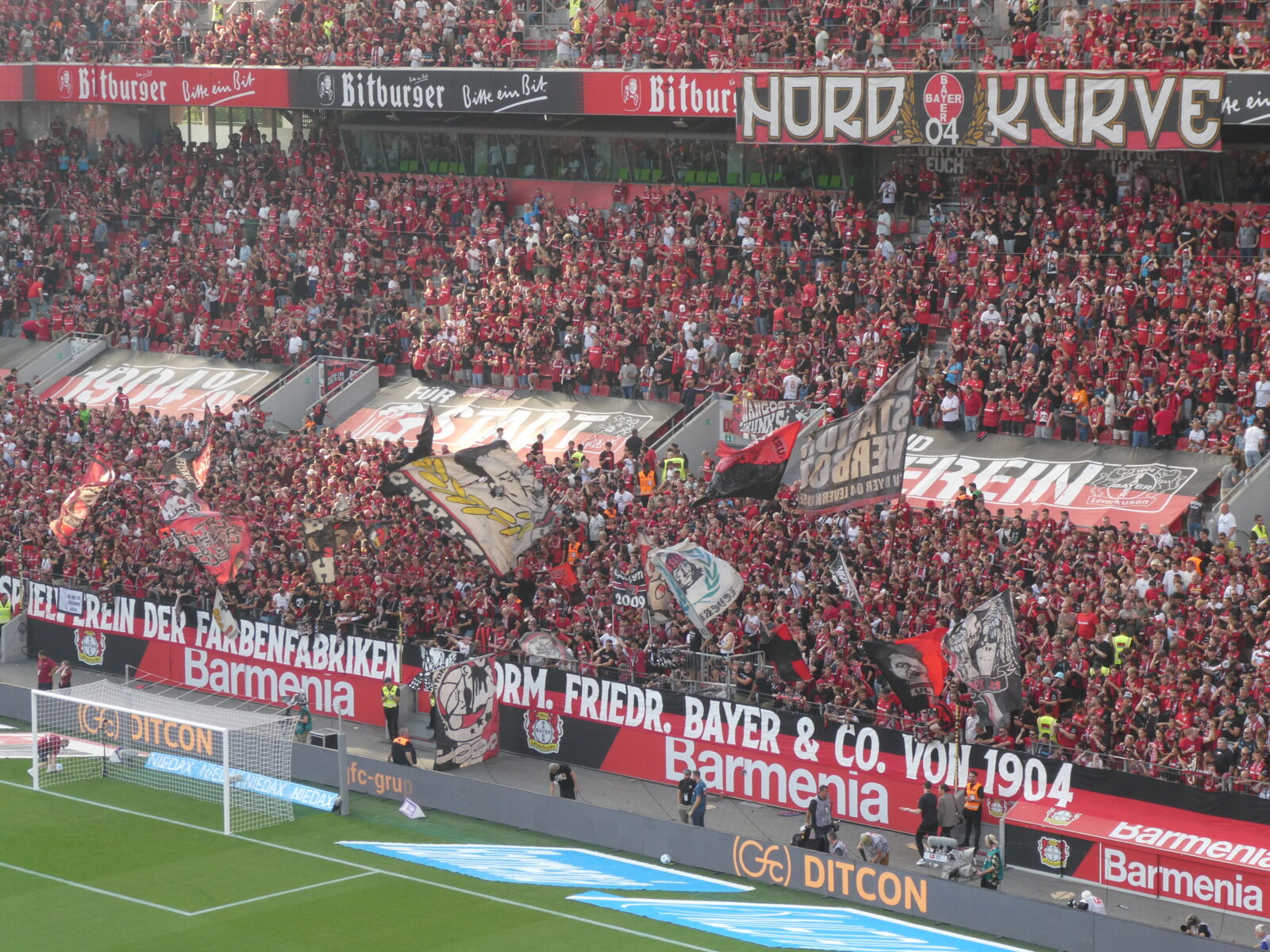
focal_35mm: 90
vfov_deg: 16.4
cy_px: 476
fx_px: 3302
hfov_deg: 21.8
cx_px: 635
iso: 160
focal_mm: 16.1
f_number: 4.9
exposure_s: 1/125
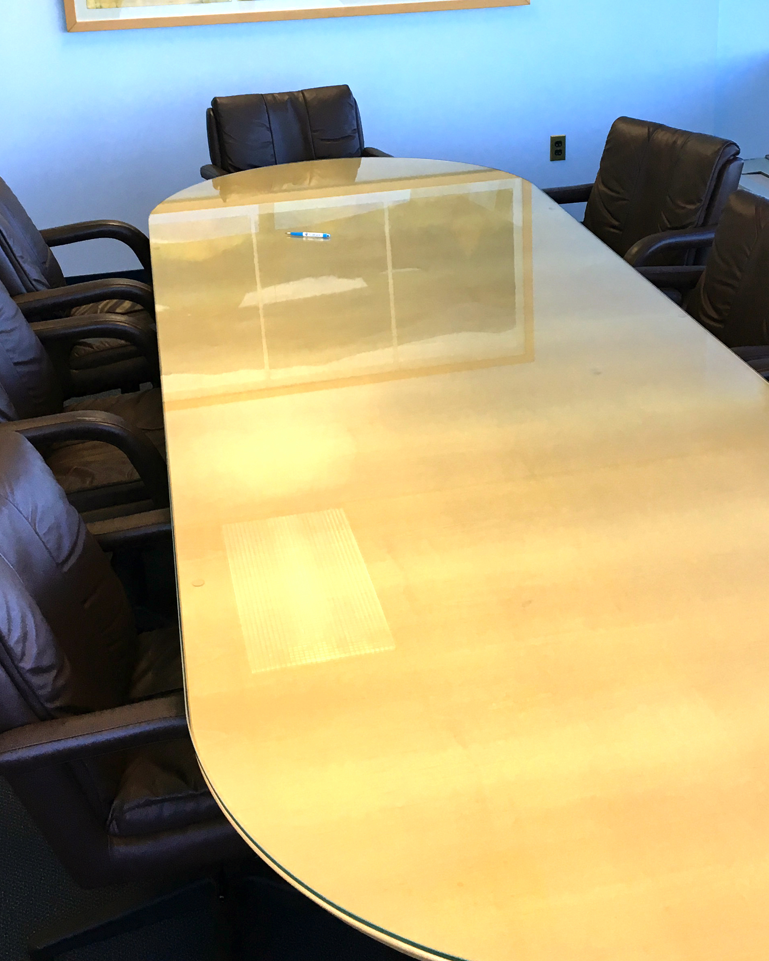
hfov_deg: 31.4
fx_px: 1366
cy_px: 297
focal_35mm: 48
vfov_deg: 38.2
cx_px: 415
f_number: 2.2
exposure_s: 1/30
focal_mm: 4.15
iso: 50
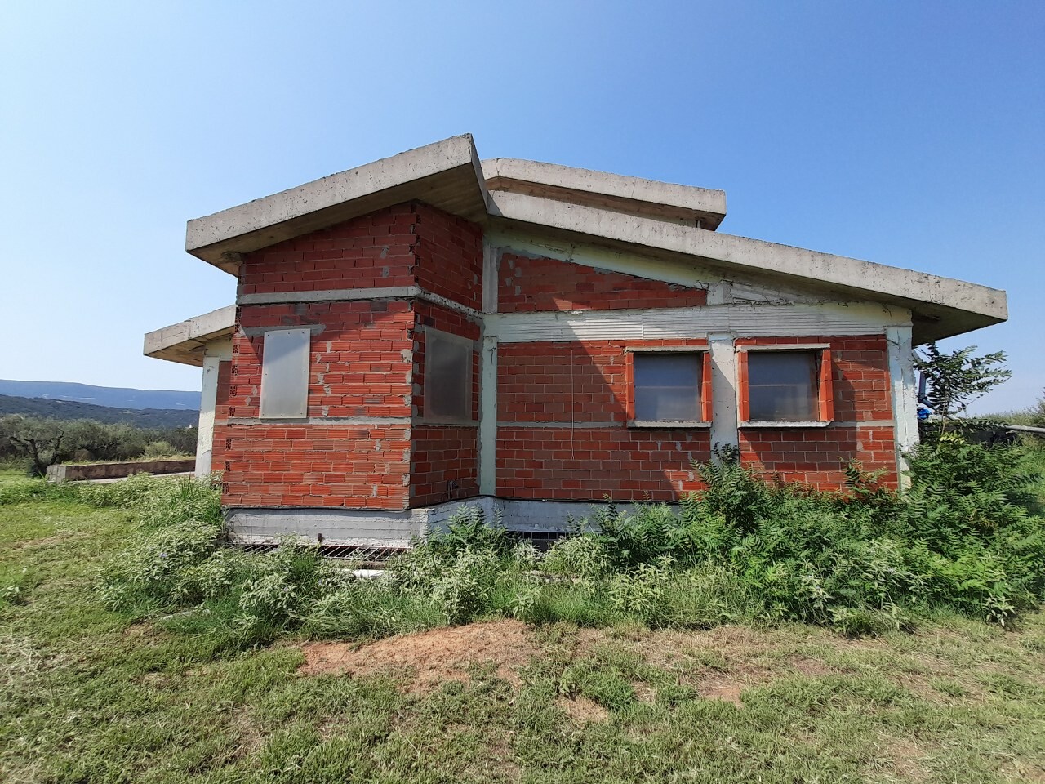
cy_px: 392
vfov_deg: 89.9
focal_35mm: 13
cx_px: 522
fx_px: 392
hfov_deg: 106.2
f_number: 2.2
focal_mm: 1.42
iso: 40
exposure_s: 1/1007
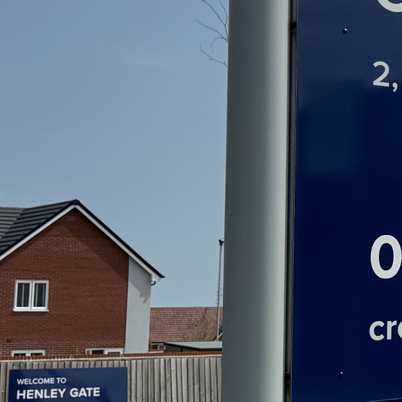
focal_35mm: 110
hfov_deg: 13.0
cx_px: 881
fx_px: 1445
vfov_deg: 15.8
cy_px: 103
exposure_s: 1/10417
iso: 80
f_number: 1.78
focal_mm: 6.76
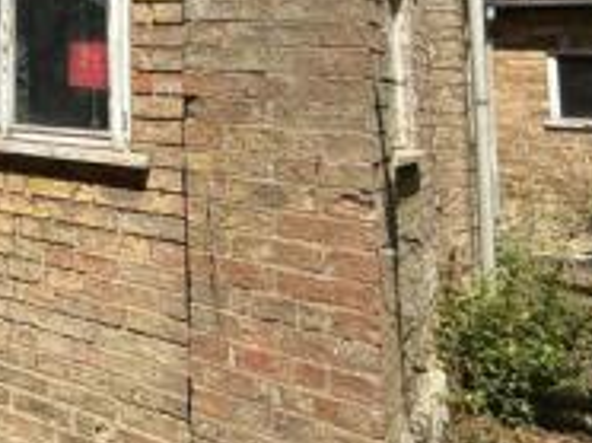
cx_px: -317
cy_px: -8
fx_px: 752
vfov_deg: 30.3
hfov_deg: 27.6
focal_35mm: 44
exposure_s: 1/2506
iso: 50
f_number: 2.2
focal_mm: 2.22
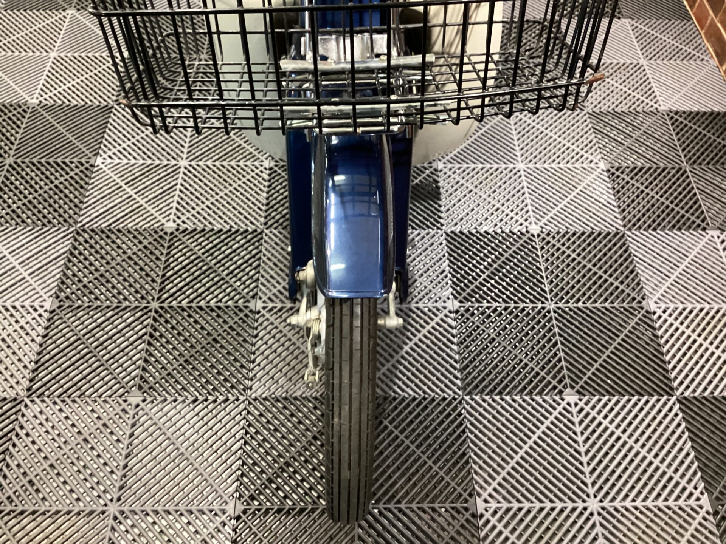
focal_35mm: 31
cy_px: 272
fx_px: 650
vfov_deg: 45.4
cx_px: 363
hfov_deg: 58.4
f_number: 2.4
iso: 250
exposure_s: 1/40
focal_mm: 3.3
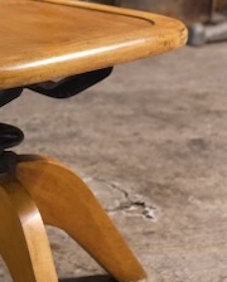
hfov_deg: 11.5
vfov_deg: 14.4
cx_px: -23
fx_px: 1114
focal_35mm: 133
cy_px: 62
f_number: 3.6
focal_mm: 35
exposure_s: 1/125
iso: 3200
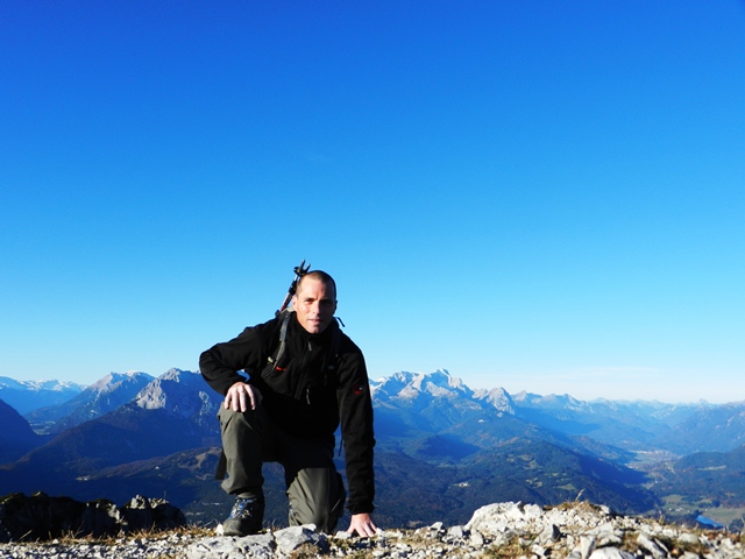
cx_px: 372
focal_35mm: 33
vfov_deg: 42.9
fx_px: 710
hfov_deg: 55.4
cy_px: 280
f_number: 3.8
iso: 160
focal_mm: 5.9
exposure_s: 1/1250
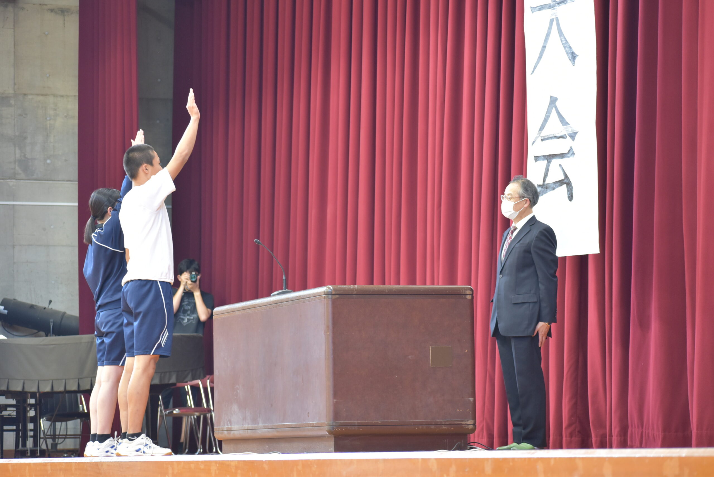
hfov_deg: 14.4
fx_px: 2828
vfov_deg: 9.6
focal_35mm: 142
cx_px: 357
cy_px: 238
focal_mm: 95
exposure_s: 1/15
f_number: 4.8
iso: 800
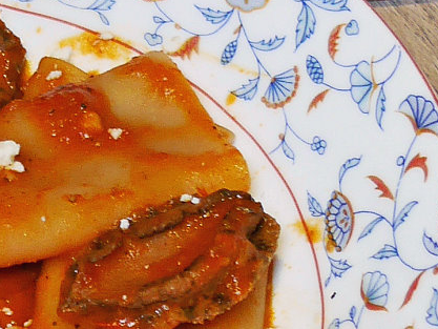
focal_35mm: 240
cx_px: -108
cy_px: 262
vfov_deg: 6.2
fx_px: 3038
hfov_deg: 8.2
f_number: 3.8
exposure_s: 1/60
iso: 500
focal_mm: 19
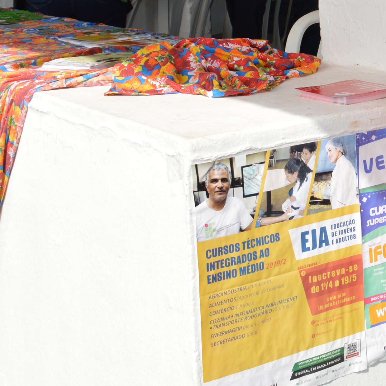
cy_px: 16
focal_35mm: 86
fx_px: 1090
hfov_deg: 18.1
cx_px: 561
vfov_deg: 19.6
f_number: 10
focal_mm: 21
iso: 100
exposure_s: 1/200
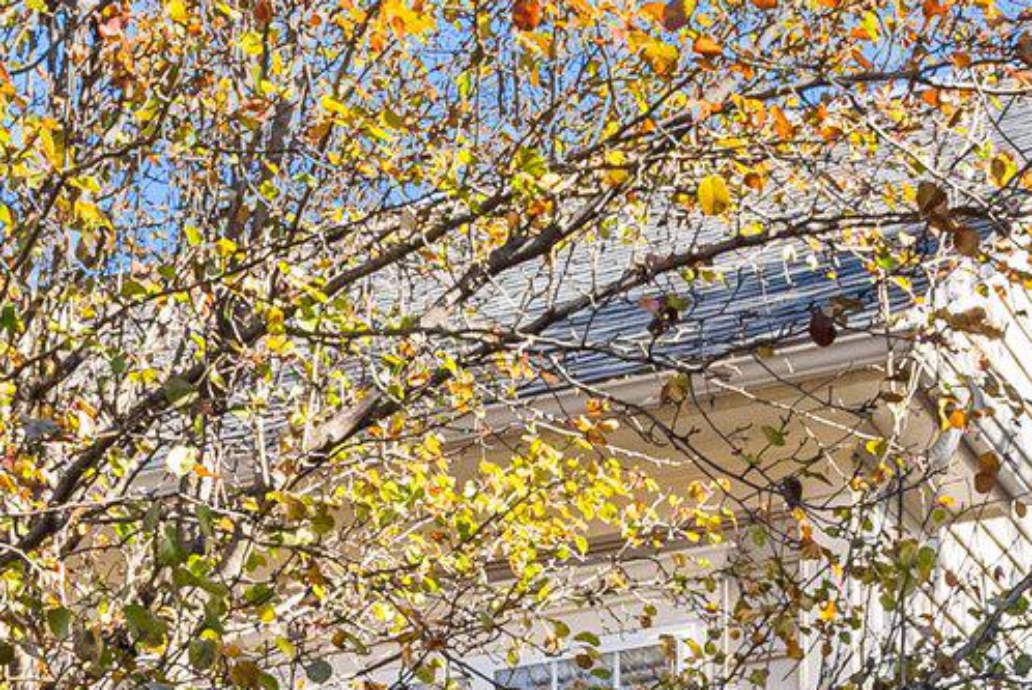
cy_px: 1300
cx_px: 383
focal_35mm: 111
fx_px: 3185
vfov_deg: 11.4
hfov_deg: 18.4
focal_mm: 27
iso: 640
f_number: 8
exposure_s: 1/250
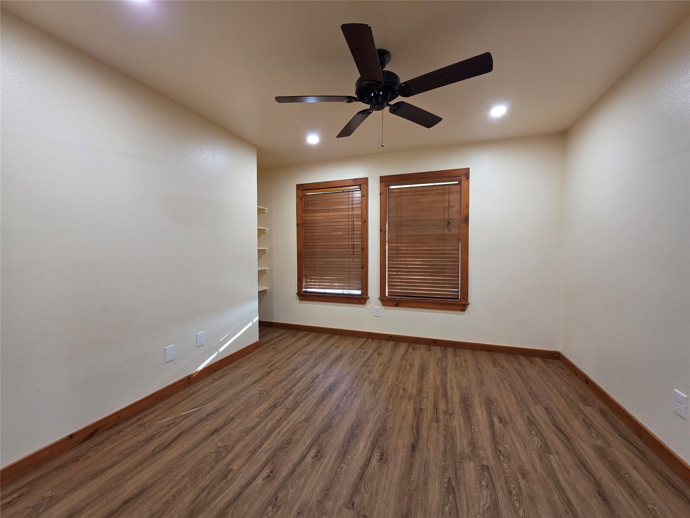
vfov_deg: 89.9
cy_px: 259
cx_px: 345
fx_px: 259
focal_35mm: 13
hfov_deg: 106.2
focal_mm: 2.2
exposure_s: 1/60
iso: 200
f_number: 1.9
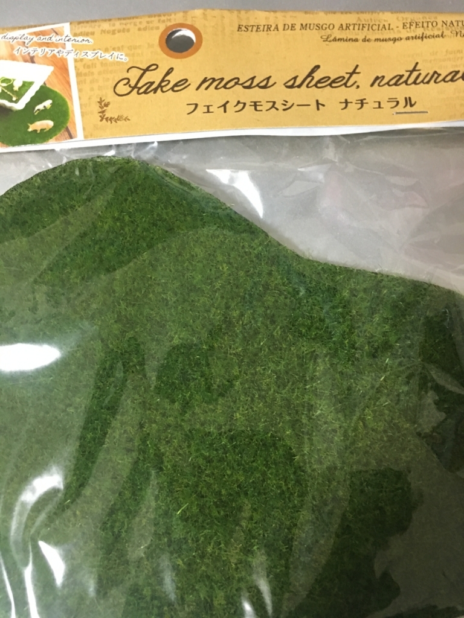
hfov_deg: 48.2
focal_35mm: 29
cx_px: 232
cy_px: 309
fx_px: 518
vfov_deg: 61.7
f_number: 2.2
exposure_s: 1/15
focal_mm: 4.15
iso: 200
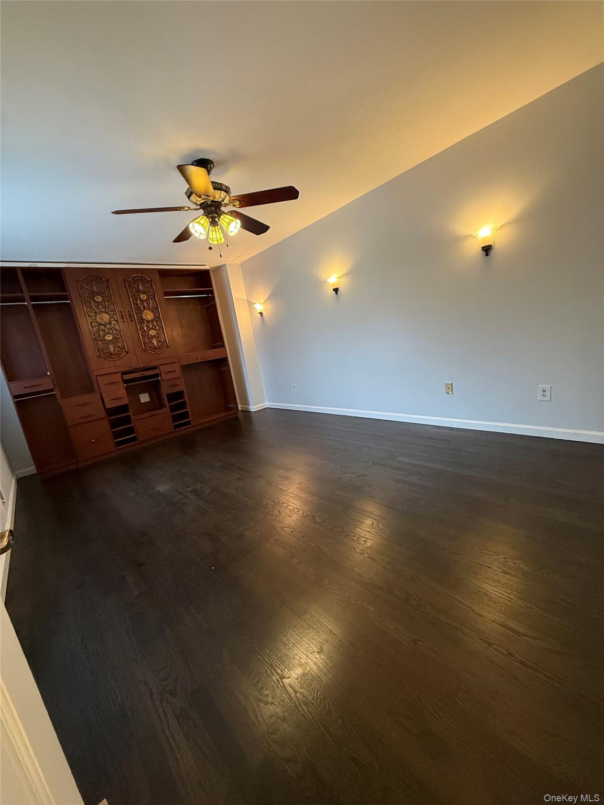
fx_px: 326
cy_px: 402
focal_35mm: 14
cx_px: 302
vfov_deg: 102.1
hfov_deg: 85.7
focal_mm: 2.22
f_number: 2.2
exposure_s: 1/60
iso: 400
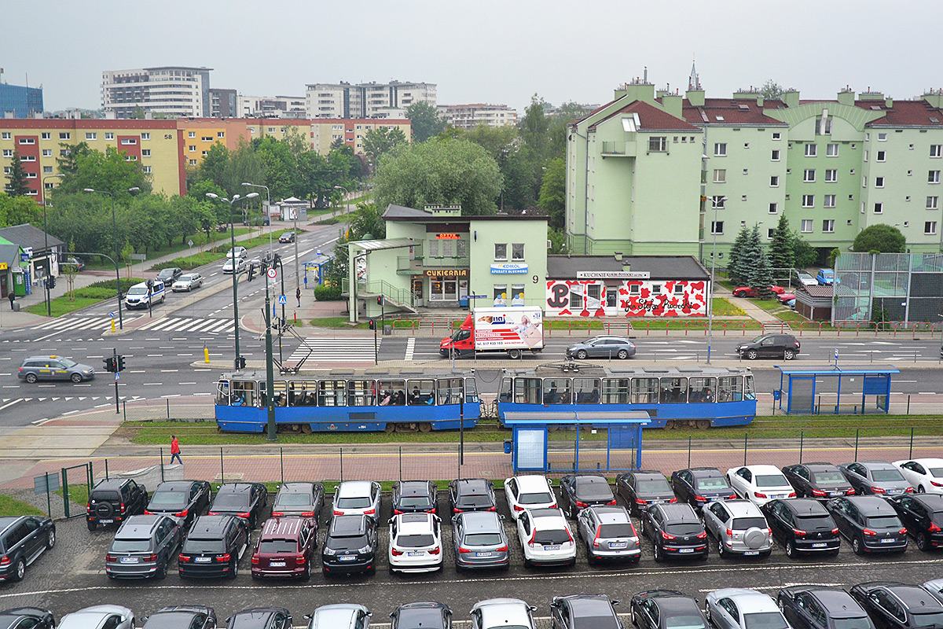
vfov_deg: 35.5
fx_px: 982
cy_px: 314
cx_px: 472
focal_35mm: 38
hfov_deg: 51.3
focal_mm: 25
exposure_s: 1/250
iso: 720
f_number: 4
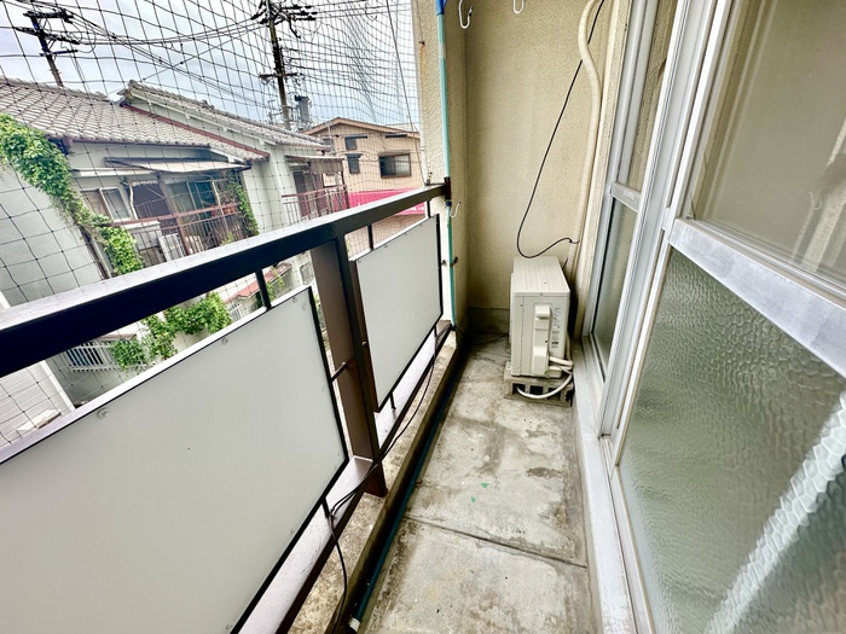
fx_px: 342
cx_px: 423
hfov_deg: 102.1
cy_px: 317
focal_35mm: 14
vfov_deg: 85.7
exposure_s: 1/204
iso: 40
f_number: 2.2
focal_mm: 2.22
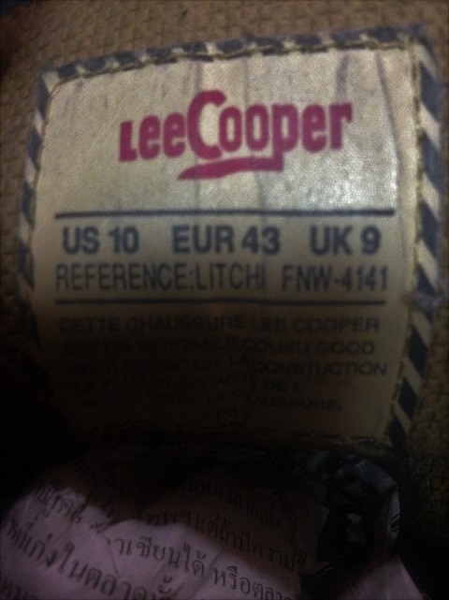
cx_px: 224
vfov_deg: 55.4
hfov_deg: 42.9
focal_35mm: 33
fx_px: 571
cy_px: 300
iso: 400
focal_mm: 4.12
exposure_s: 1/20
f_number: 2.4
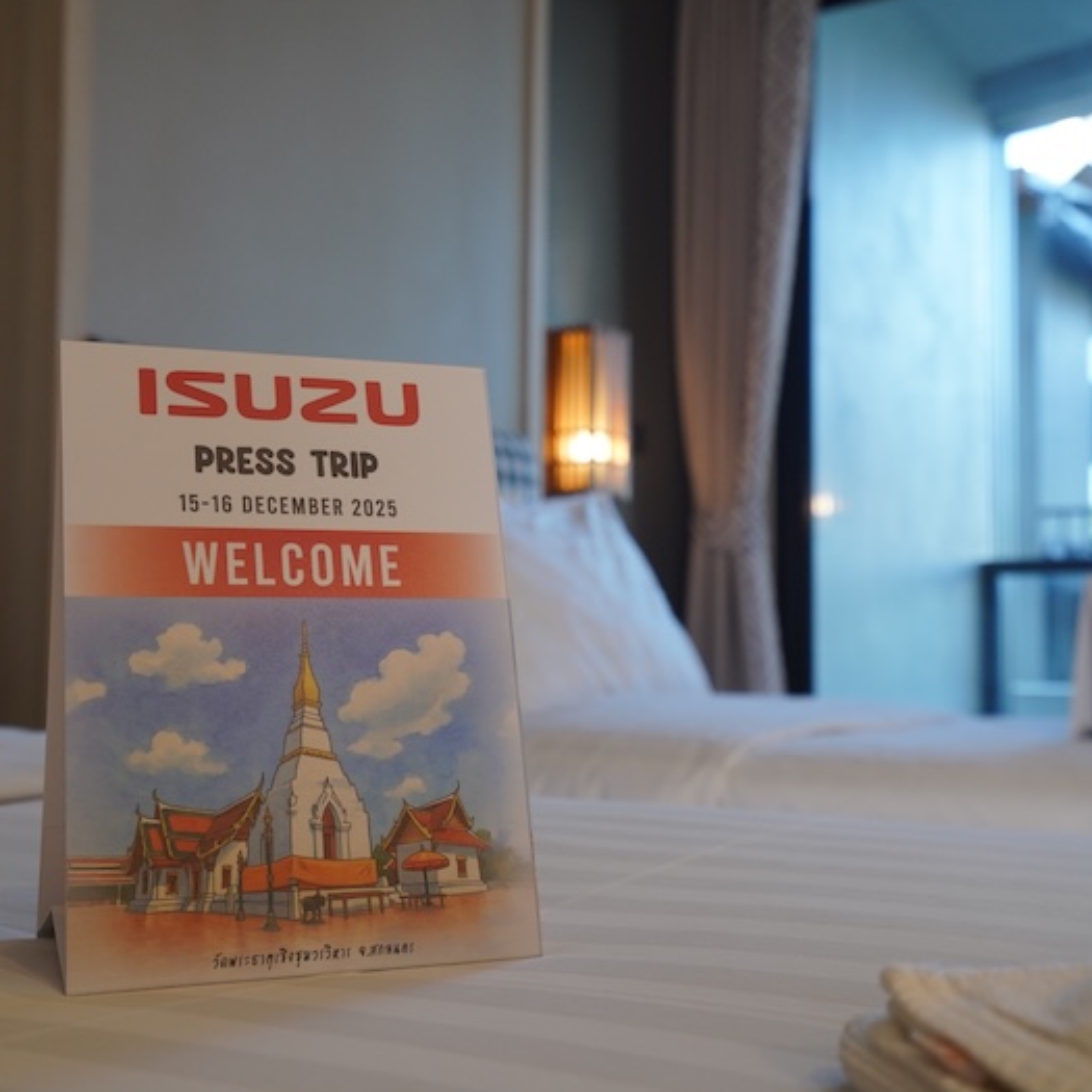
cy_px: 544
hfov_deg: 38.3
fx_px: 1570
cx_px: 512
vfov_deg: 38.3
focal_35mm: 44
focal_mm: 34
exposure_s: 1/125
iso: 1600
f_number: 5.6
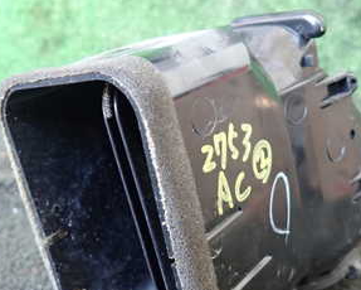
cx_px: 197
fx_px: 545
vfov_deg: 29.5
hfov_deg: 36.6
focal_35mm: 51
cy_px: 189
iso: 400
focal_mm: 4.5
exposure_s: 1/30
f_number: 2
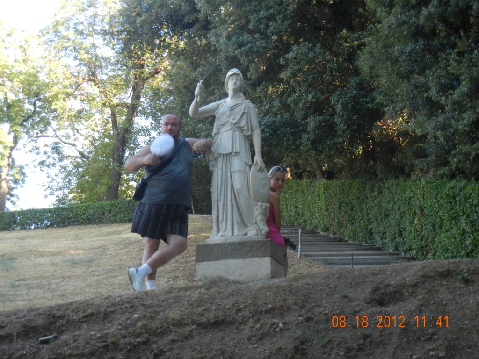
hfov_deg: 25.3
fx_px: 1065
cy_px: 180
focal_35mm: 77
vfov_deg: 19.1
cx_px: 240
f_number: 4.3
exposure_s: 1/59.6
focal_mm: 13.9
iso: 160
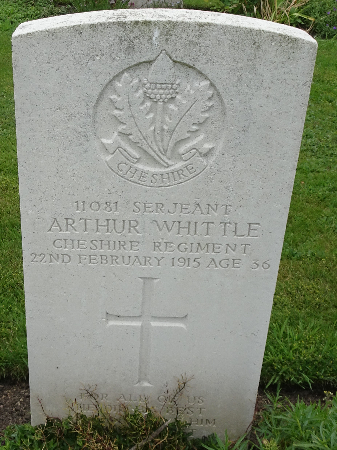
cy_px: 225
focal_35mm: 24
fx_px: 312
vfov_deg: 71.6
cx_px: 168
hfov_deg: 56.8
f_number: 3.5
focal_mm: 4.1
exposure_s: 1/500
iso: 80
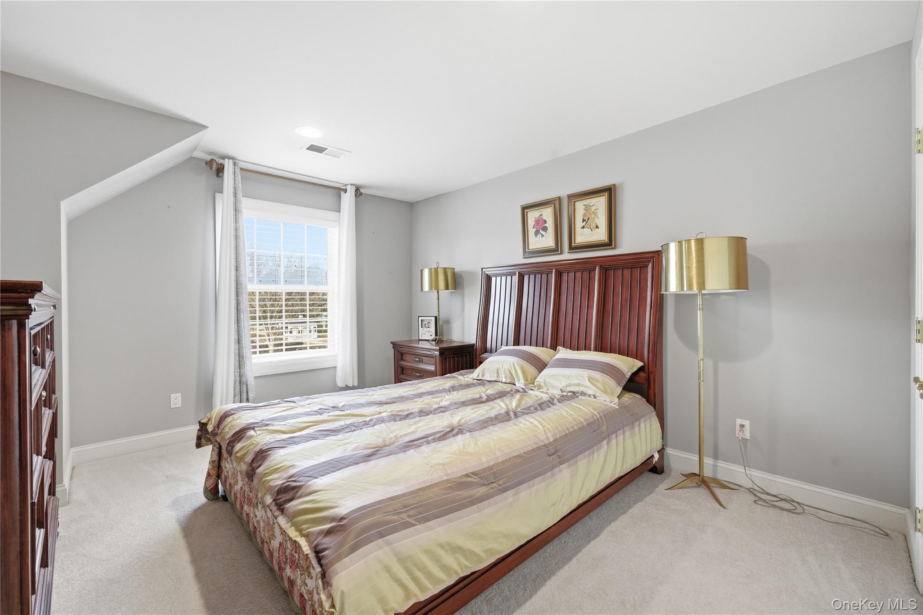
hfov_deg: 104.3
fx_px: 359
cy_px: 308
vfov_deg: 81.2
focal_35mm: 14
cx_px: 462
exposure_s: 1/160
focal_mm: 14
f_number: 8
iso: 500
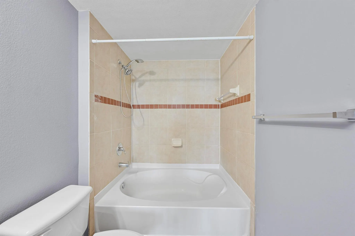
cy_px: 118
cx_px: 178
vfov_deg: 81.2
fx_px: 138
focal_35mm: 14
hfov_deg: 104.3
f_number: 8
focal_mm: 14
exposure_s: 1/2
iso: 400
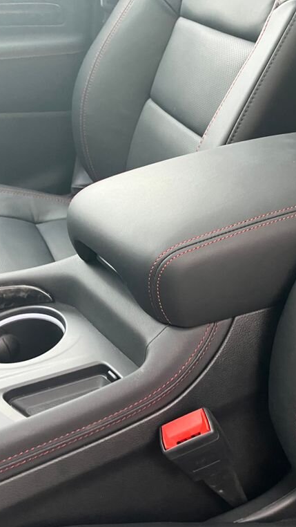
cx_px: 199
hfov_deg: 28.8
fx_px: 572
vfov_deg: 49.4
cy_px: 265
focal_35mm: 41
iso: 320
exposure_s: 1/40
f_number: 1.8
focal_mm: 3.99
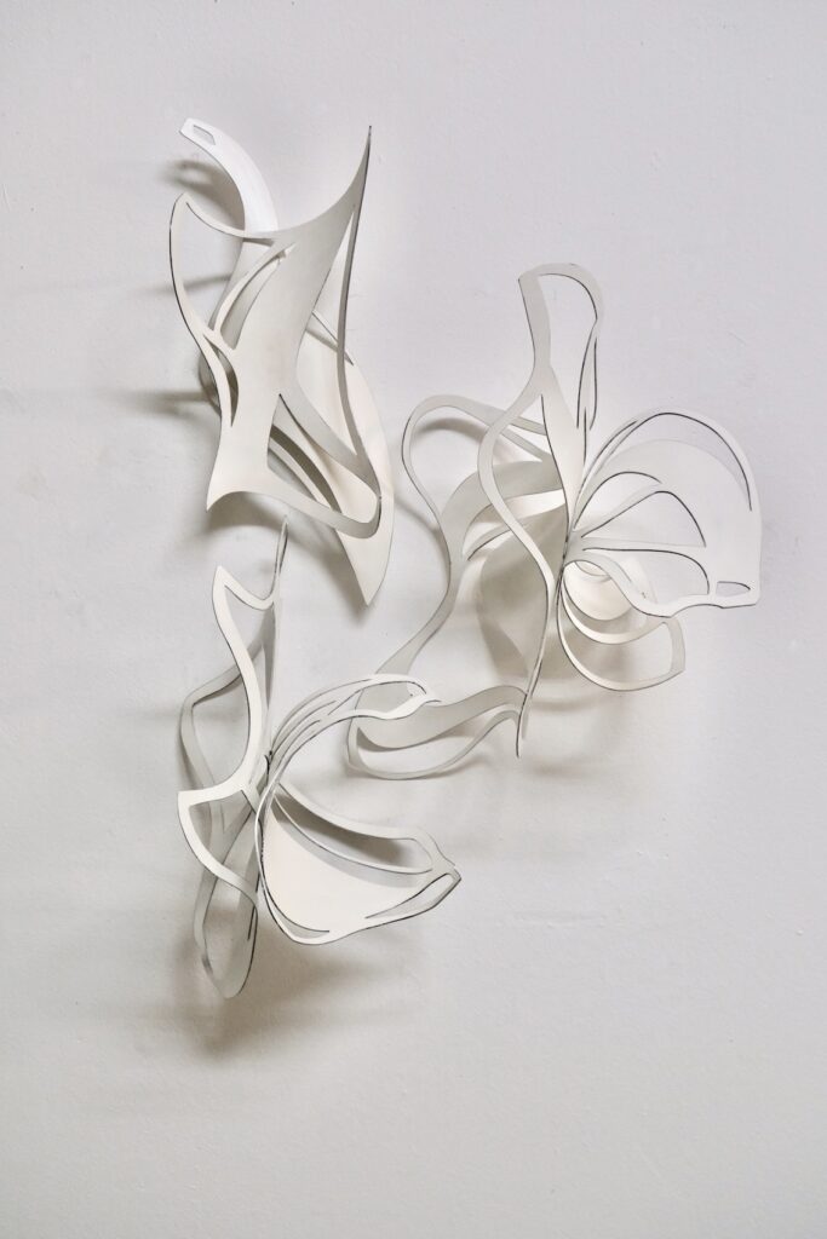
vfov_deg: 58.7
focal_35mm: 32
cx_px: 414
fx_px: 1102
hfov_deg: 41.1
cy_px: 620
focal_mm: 21.4
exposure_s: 1/180
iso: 2500
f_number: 5
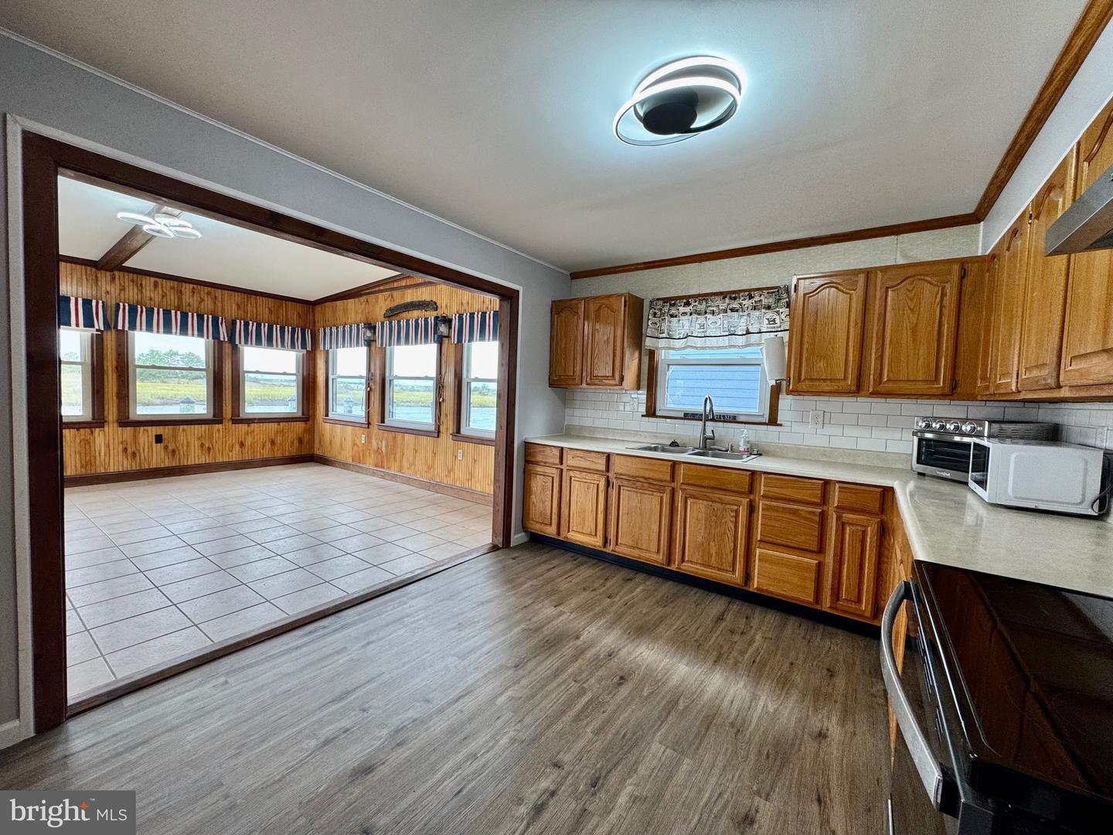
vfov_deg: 85.7
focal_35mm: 14
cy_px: 418
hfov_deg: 102.1
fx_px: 450
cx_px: 556
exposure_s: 1/120
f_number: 2.2
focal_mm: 2.22
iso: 125
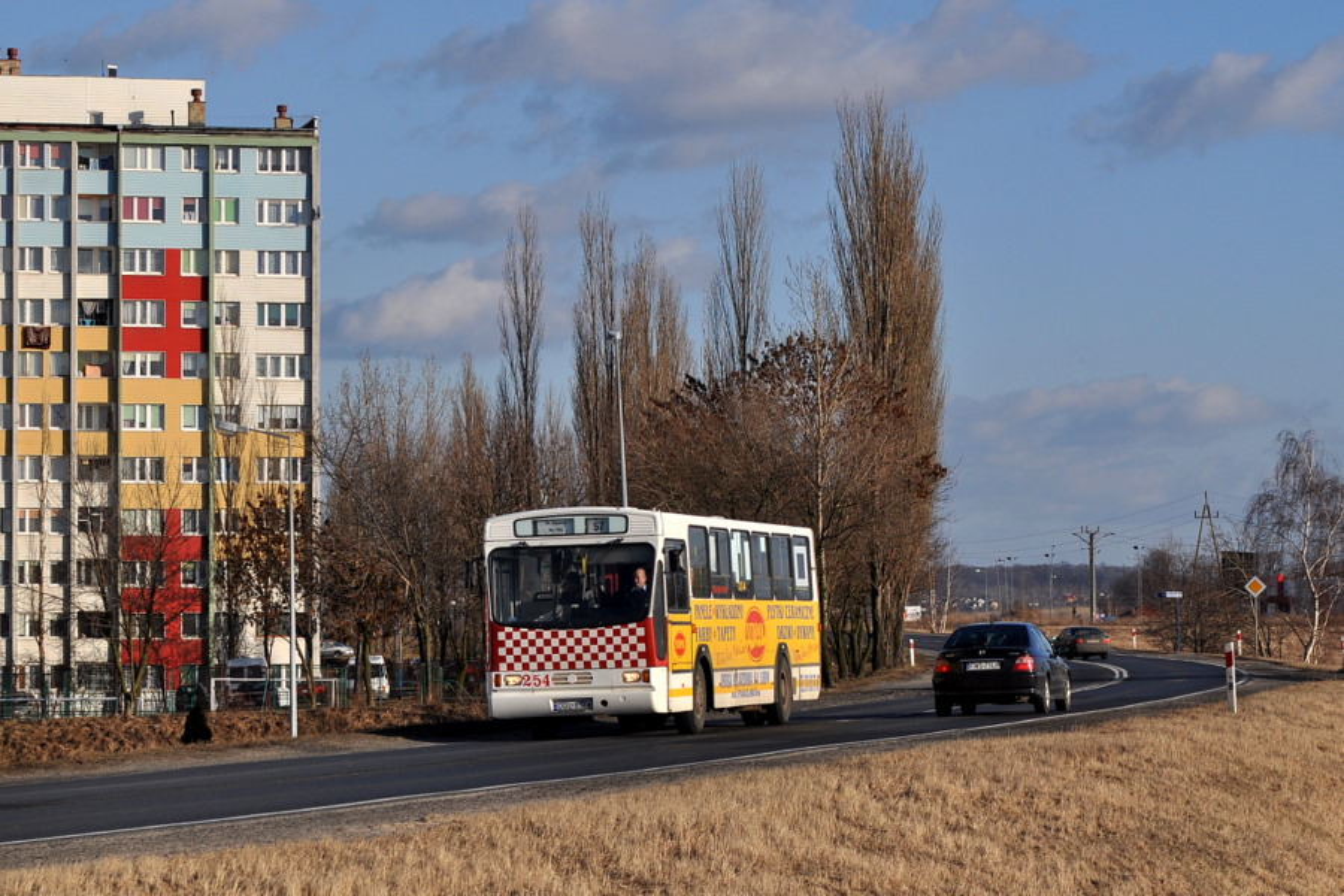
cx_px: 672
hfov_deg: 24.6
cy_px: 448
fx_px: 3080
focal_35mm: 82
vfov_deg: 16.6
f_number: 13
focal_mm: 55
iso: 200
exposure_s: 1/640
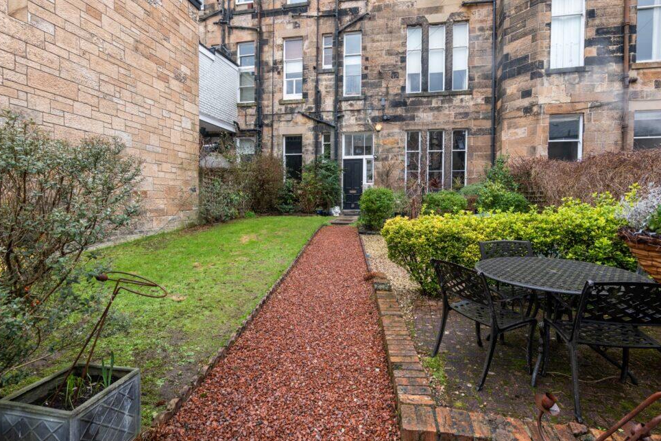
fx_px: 312
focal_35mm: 17
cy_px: 212
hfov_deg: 93.2
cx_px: 344
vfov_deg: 70.4
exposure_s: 1/25
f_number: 8
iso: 400
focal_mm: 16
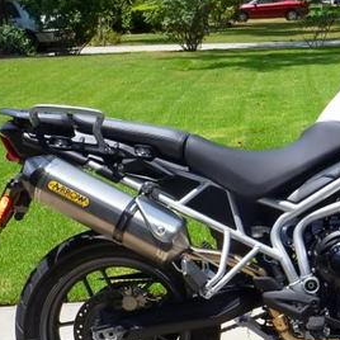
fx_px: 822
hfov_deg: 22.4
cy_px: 228
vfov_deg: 23.3
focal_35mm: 74
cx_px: 345
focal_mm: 4.9
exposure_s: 1/640
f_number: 3.3
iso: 100
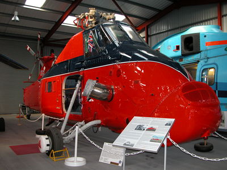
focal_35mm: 35
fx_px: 230
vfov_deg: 40.7
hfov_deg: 52.6
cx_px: 114
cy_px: 85
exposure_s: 1/60
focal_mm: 8.9
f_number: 2.8
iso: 200
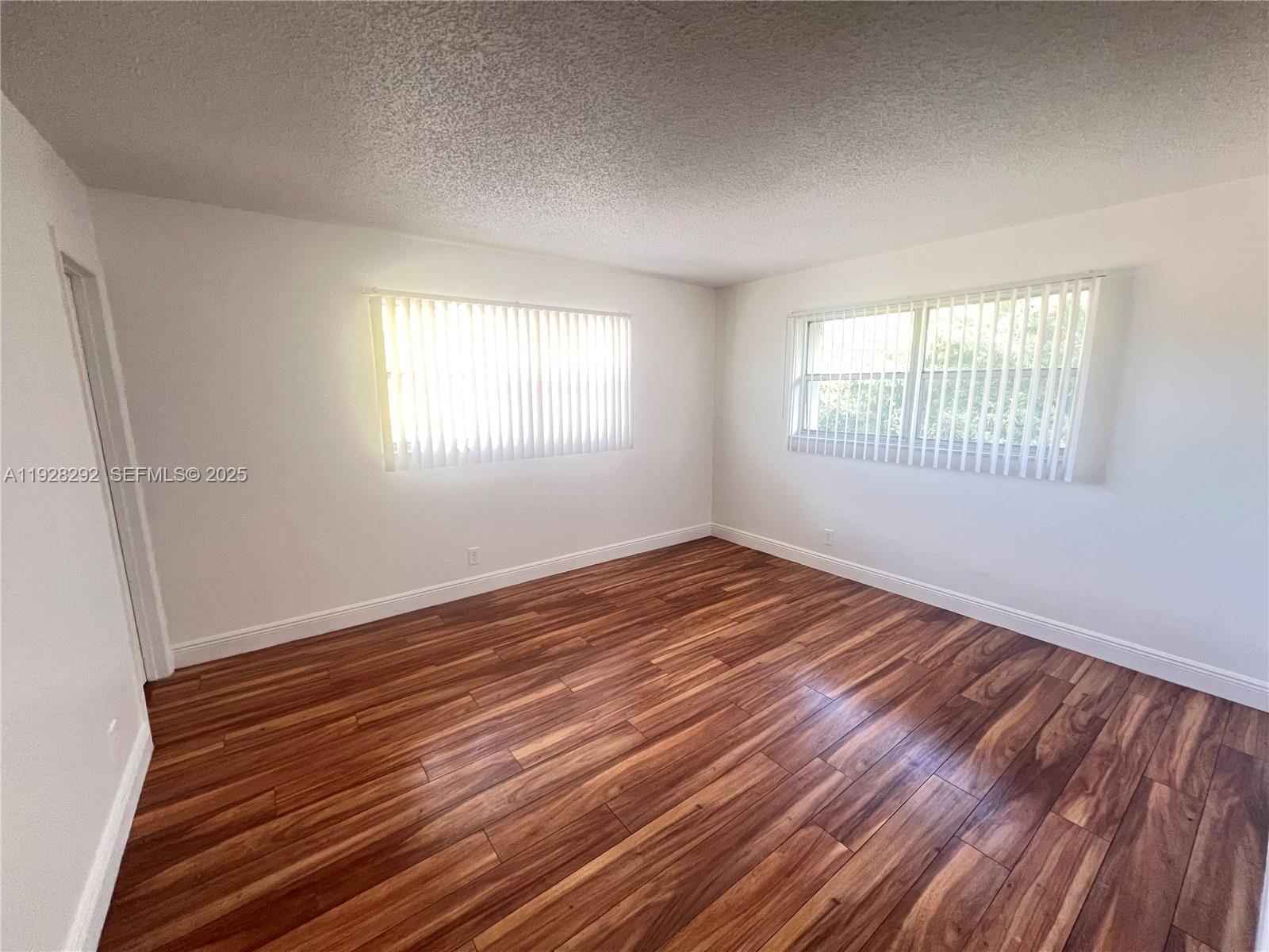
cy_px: 476
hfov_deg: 106.2
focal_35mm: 13
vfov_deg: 89.9
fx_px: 477
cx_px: 634
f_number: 1.8
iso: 400
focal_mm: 1.57
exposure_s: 1/60
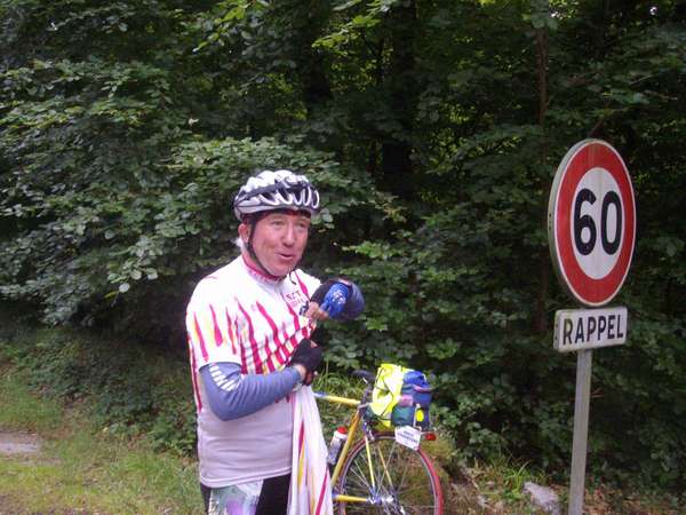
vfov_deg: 39.7
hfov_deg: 51.4
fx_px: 713
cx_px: 343
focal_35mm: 36
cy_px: 258
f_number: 2.7
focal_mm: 6
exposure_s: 1/50
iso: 320
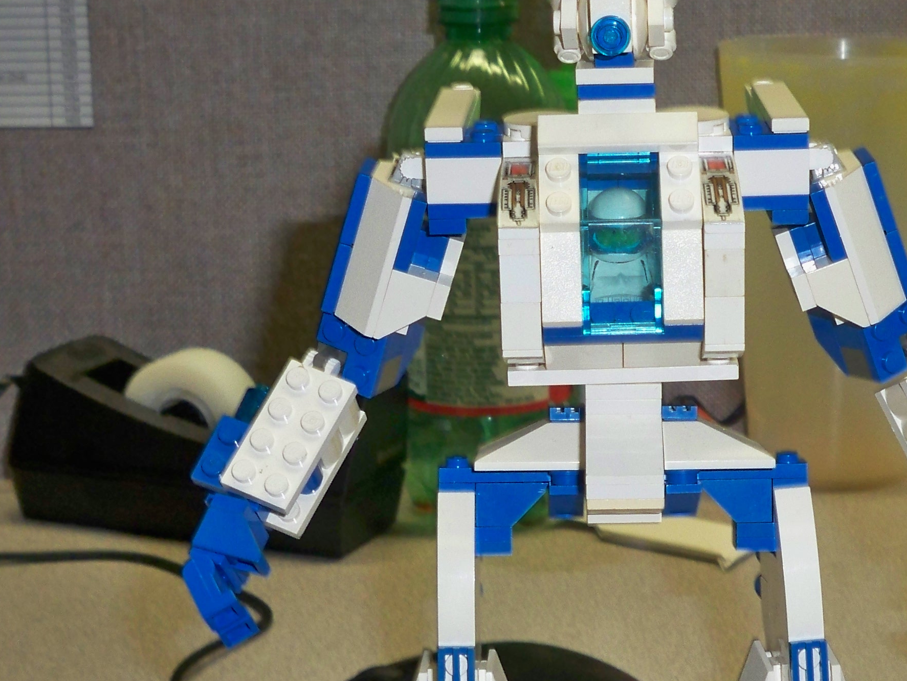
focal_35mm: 72
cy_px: 447
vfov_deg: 20.4
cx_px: 648
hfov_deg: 26.8
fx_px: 1887
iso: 200
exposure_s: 1/30
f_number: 3.1
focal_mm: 6.3
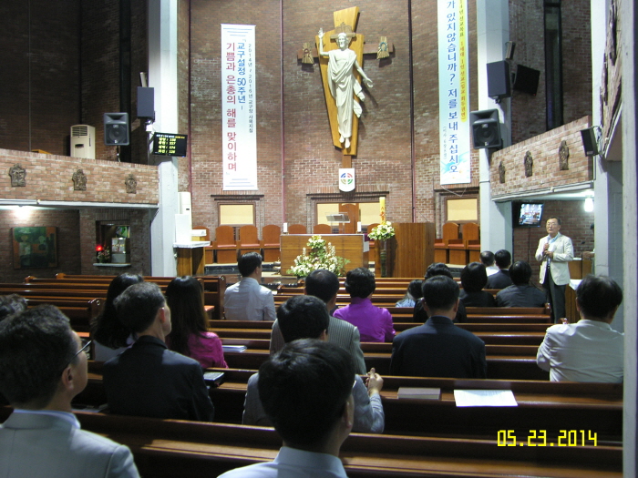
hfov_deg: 63.4
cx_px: 319
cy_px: 239
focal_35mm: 28
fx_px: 516
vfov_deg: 49.7
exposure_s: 1/8
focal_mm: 7.4
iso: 100
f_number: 2.2
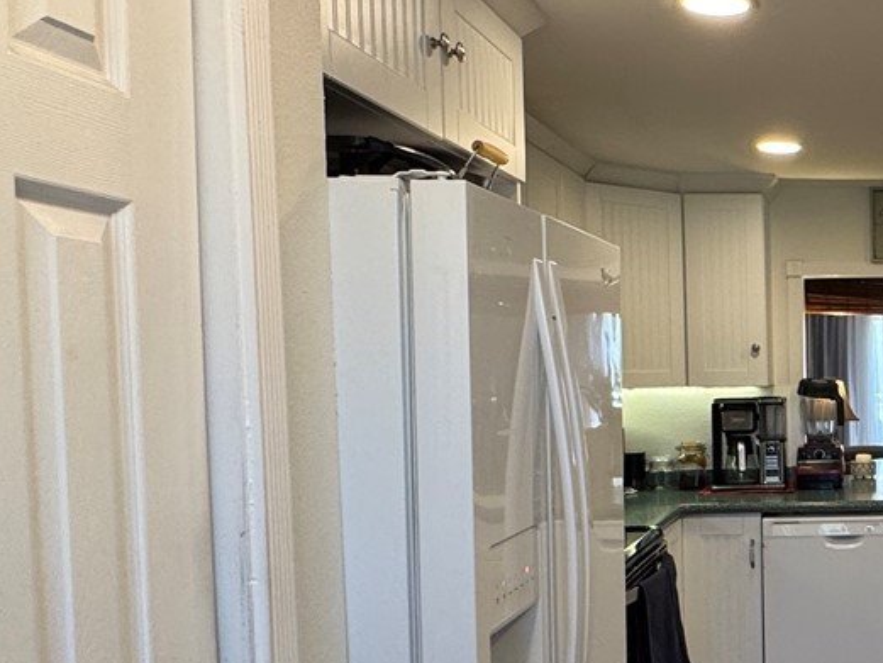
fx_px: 1097
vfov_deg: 33.4
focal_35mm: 43
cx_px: 975
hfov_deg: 36.8
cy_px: 417
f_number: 2.2
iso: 200
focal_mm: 2.22
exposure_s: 1/60
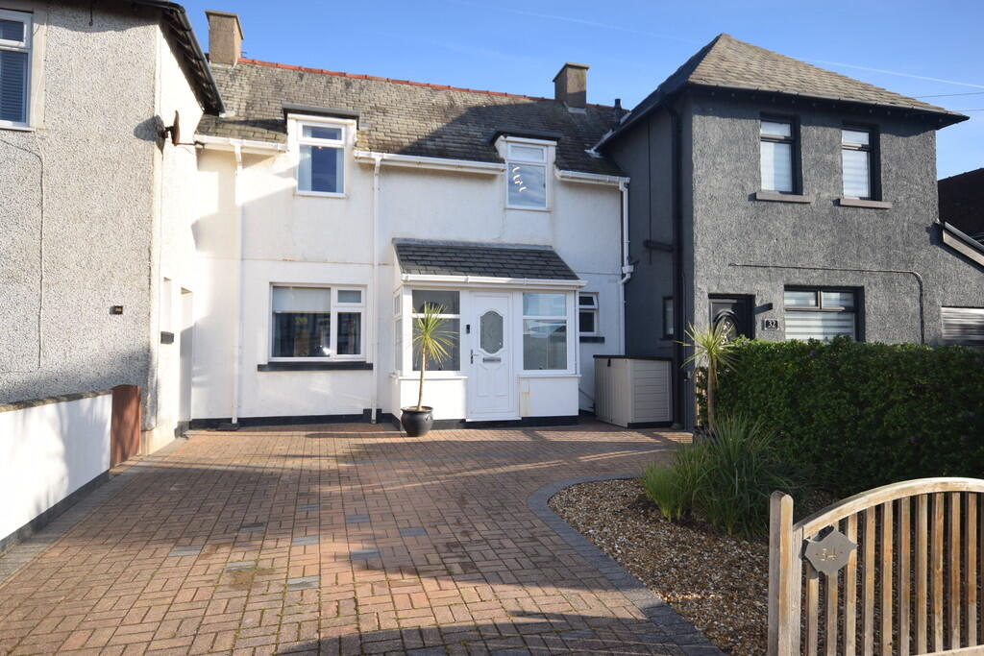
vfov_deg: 59.5
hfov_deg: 81.2
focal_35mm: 21
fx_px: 574
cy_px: 328
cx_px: 492
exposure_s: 1/200
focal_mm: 14
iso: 100
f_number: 7.1
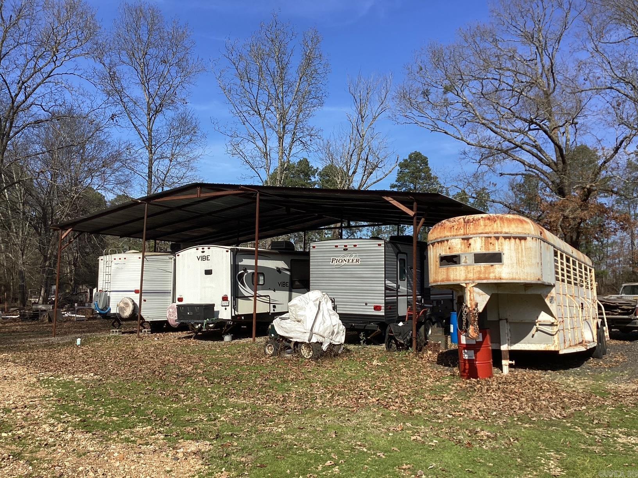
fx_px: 571
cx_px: 319
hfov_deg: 58.4
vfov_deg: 45.4
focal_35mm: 31
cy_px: 239
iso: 25
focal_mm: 3.3
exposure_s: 1/1404
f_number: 2.4
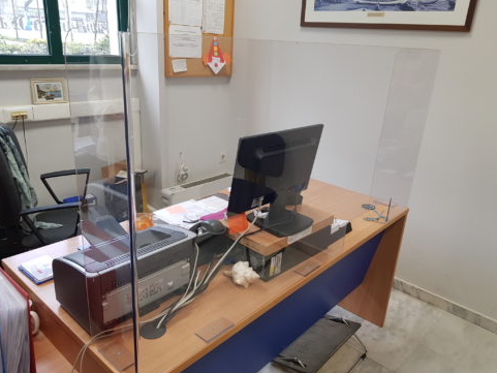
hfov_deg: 65.3
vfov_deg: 51.4
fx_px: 388
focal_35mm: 27
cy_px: 191
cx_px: 247
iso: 100
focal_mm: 4.2
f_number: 1.7
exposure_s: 1/50
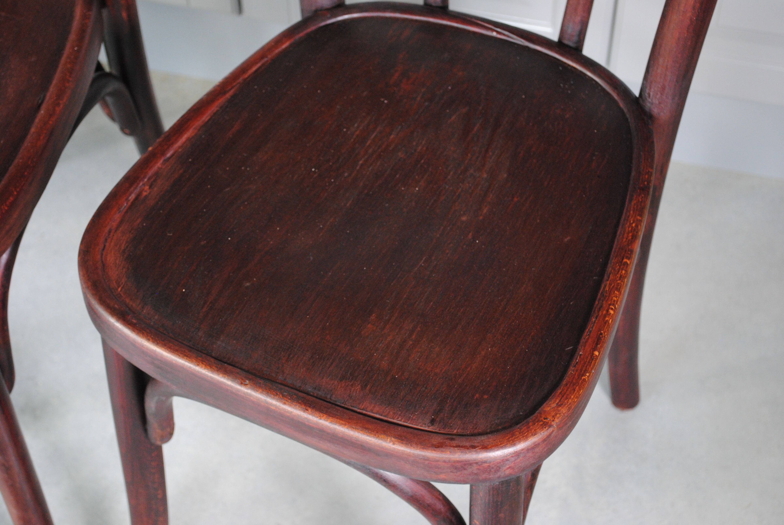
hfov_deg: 29.8
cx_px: 392
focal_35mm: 68
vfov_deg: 20.2
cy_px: 262
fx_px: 1472
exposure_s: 1/30
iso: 720
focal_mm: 45
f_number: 5.3
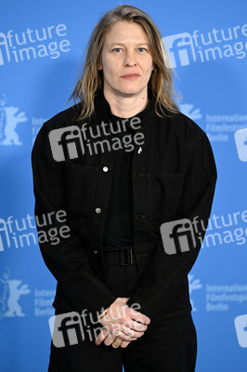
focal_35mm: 130
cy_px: 186
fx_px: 1340
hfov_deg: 10.5
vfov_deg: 15.8
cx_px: 124
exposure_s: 1/640
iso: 1600
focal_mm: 130
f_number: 2.8
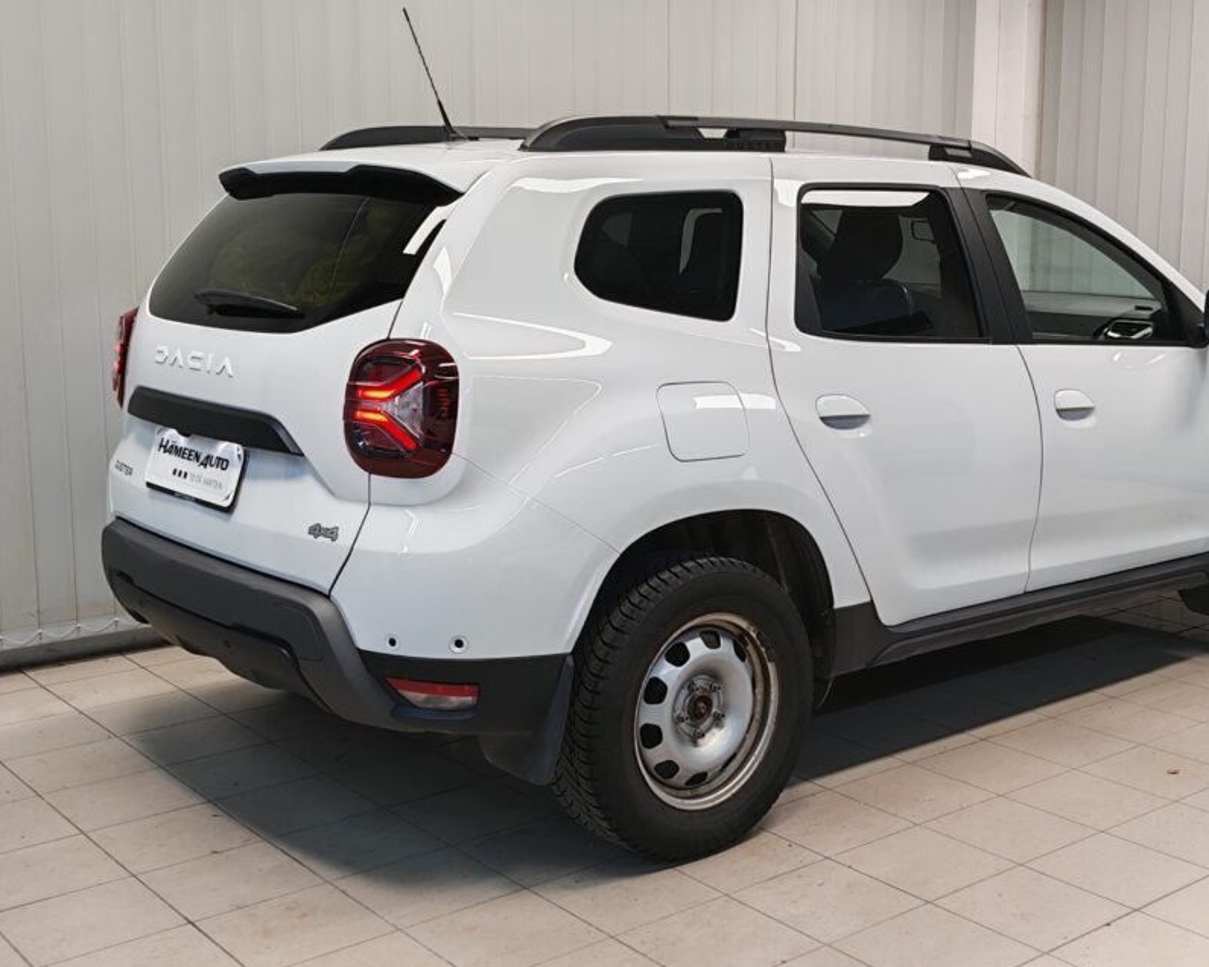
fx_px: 1574
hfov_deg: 41.8
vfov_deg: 34.1
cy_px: 449
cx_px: 739
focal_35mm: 44
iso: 64
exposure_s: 1/50
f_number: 1.6
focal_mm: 5.4
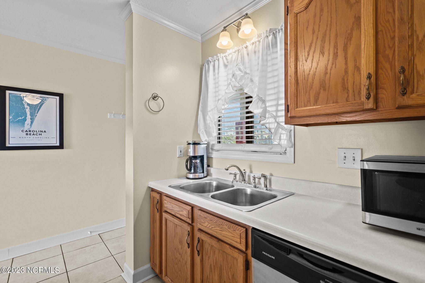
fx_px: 189
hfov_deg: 96.7
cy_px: 142
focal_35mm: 16
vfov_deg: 73.7
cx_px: 212
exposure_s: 1/6
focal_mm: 16
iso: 200
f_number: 4
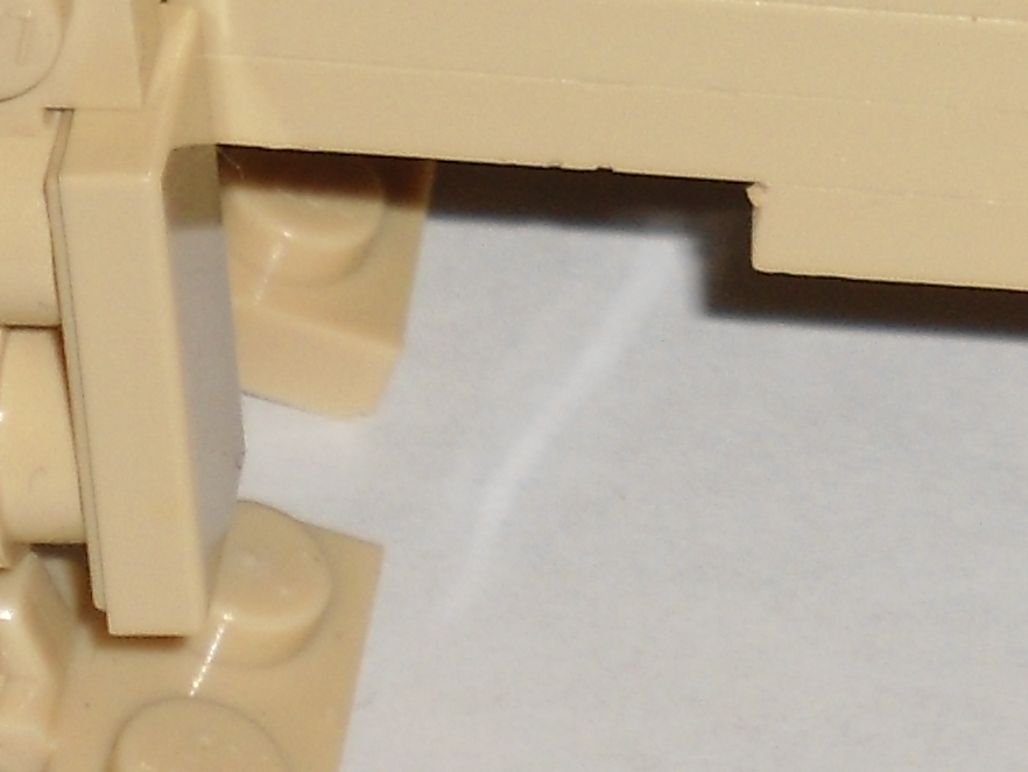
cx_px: 1217
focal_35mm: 476
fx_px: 14140
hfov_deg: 4.2
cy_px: -309
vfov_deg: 3.1
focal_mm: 18.8
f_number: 5.9
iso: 80
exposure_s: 1/60
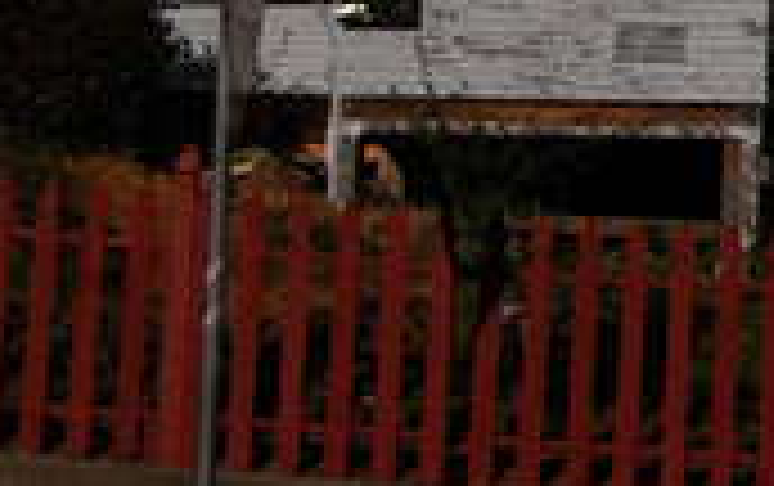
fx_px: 4499
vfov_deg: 6.1
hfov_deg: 9.4
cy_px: -423
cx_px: 1332
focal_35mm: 213
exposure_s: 1/500
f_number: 16
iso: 200
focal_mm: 30
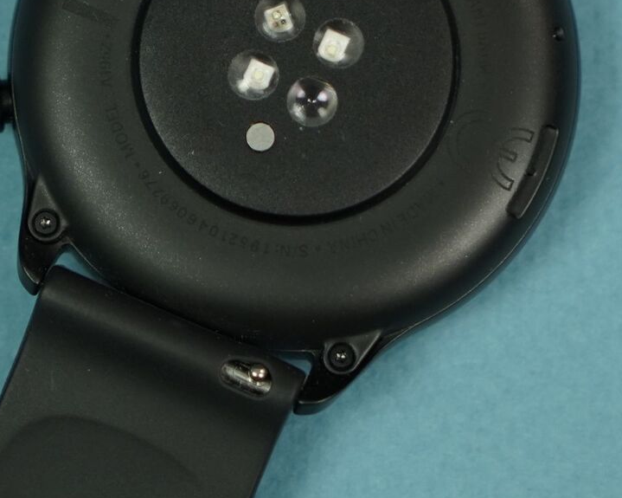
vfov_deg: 8.9
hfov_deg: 11.2
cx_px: 249
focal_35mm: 173
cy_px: 72
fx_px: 3184
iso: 800
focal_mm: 69
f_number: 5
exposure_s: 1/160
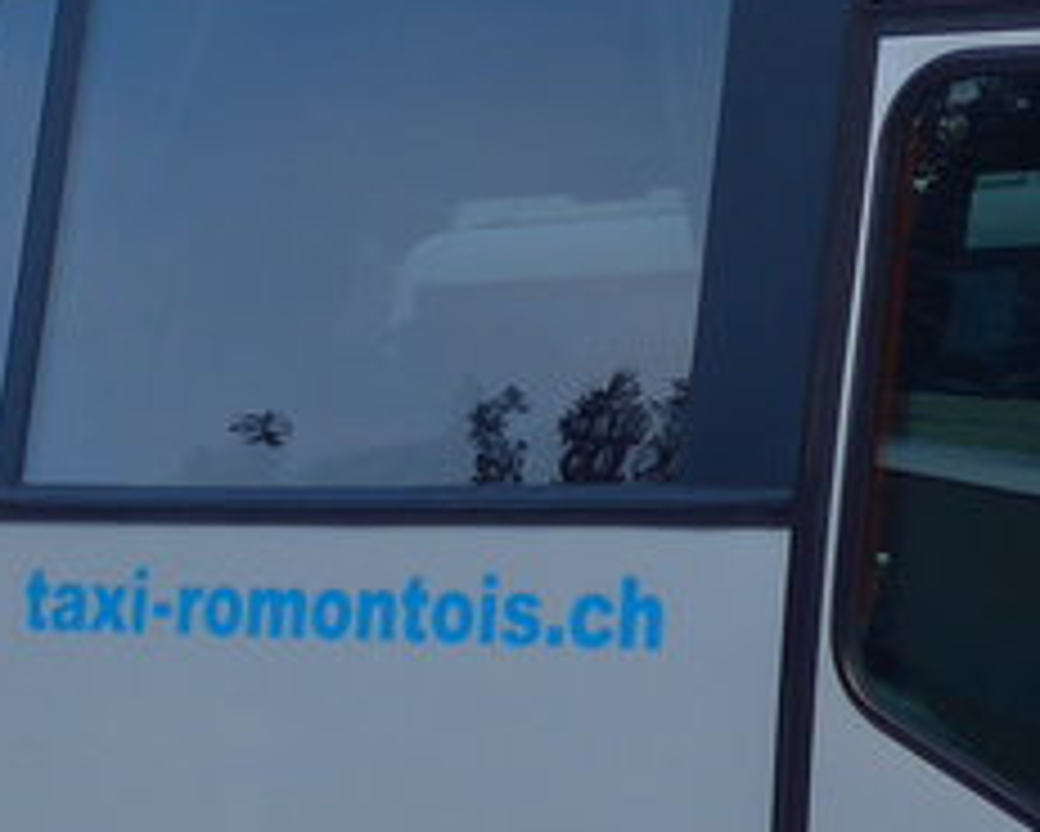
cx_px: 81
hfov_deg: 13.0
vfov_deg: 10.5
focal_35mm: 147
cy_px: 346
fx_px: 4527
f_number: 2.8
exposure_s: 1/320
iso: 80
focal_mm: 6
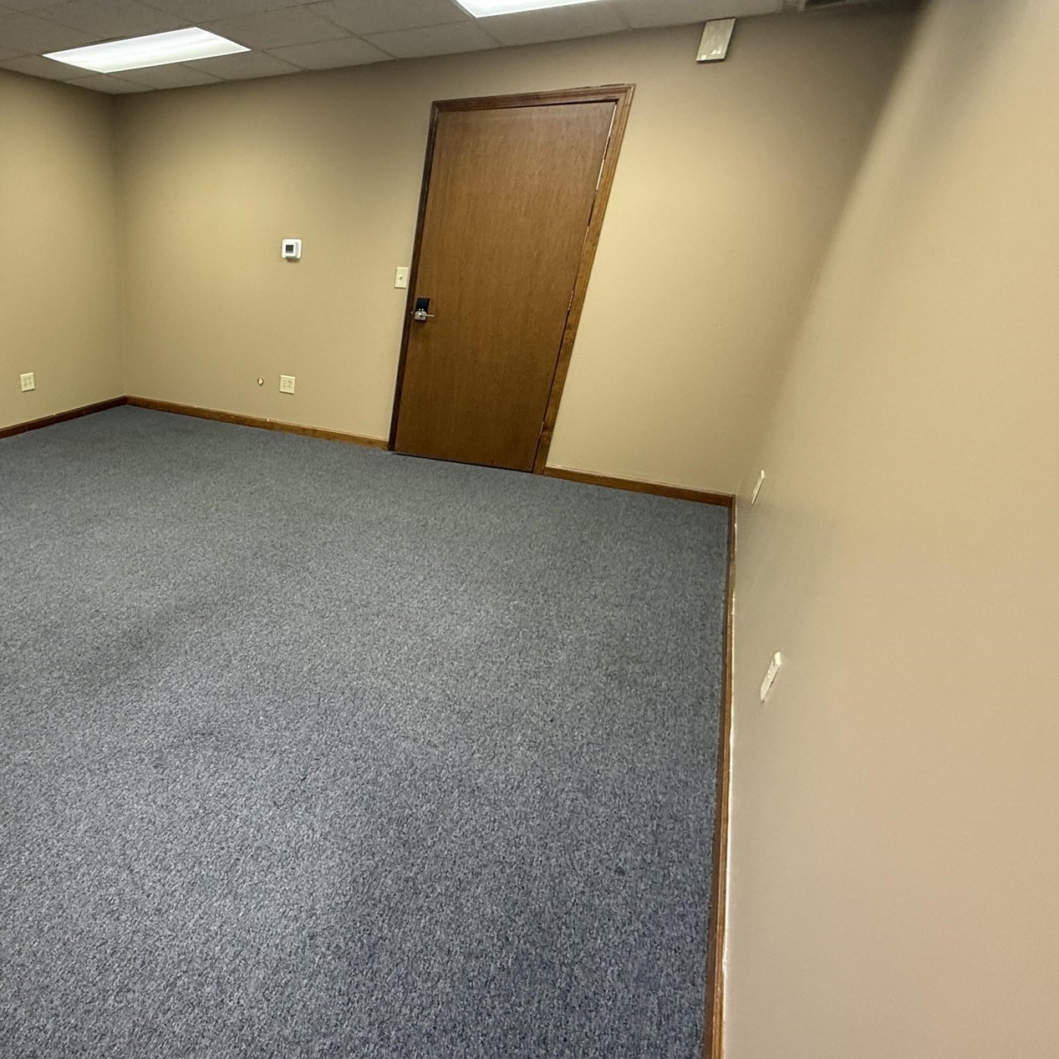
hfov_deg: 68.0
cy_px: 566
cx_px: 218
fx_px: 692
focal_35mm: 20
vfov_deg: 74.7
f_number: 2.2
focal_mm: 2.22
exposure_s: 1/60
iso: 200
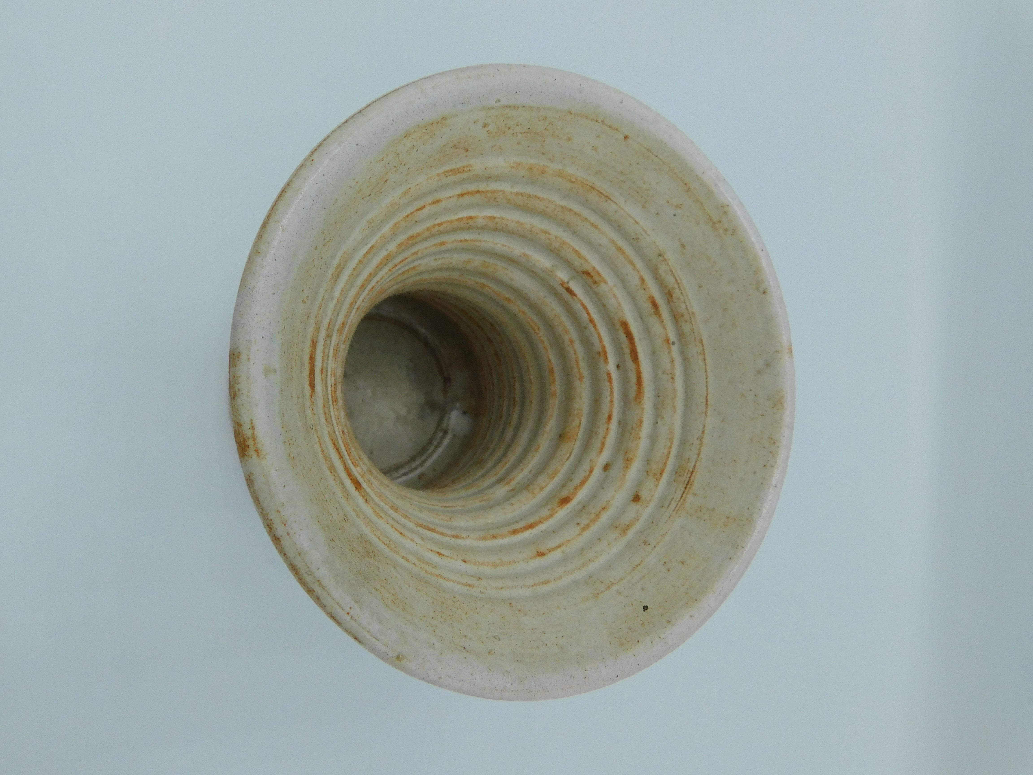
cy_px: 388
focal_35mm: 23
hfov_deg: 73.9
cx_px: 516
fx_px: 686
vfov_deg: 58.9
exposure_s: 1/640
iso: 125
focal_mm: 4
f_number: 3
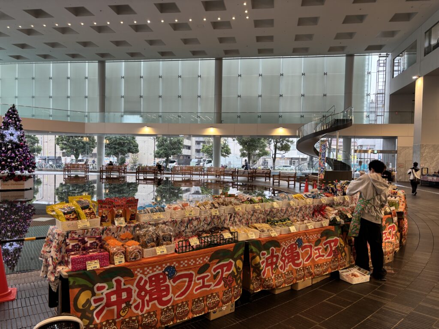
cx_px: 220
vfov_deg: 53.1
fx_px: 330
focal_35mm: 26
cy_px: 164
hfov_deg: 67.3
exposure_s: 1/50
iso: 80
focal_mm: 5.96
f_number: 1.6
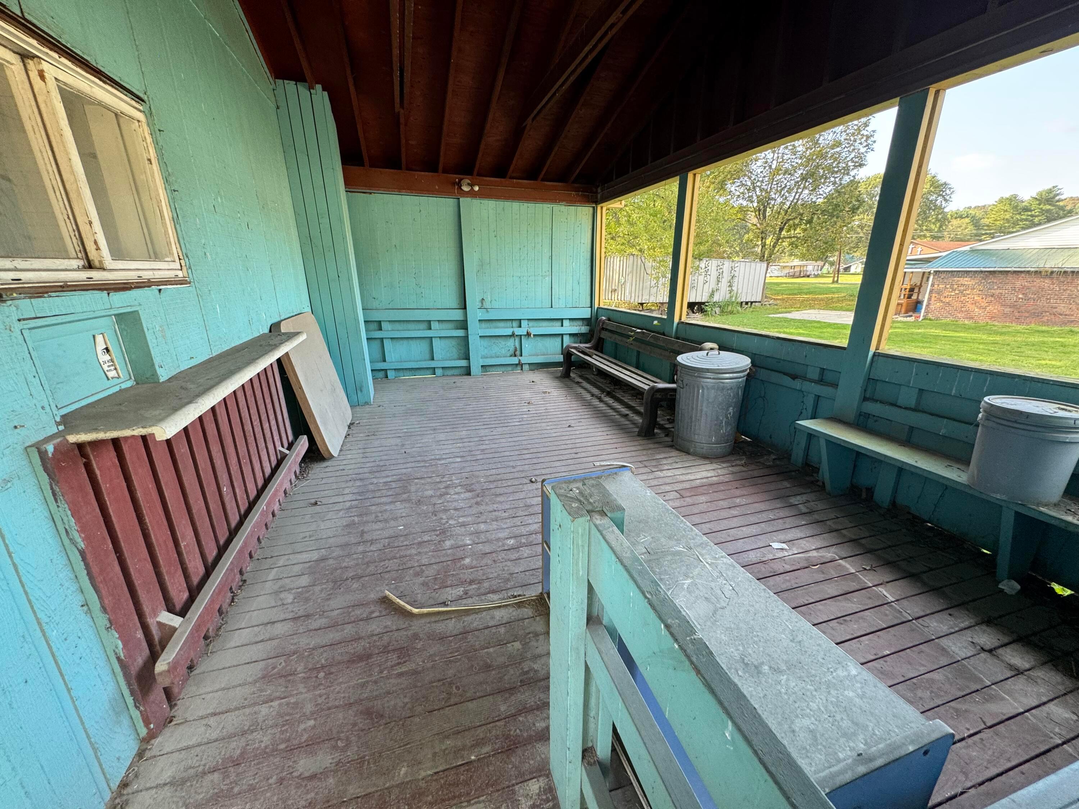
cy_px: 404
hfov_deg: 102.1
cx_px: 540
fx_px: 436
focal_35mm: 14
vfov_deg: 85.7
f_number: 2.2
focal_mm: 2.22
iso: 100
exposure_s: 1/99
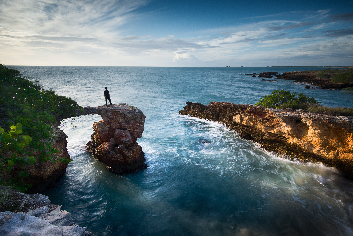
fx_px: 186
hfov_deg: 86.9
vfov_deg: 64.6
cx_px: 176
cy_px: 118
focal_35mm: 19
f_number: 8
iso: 200
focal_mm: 19
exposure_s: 1/2
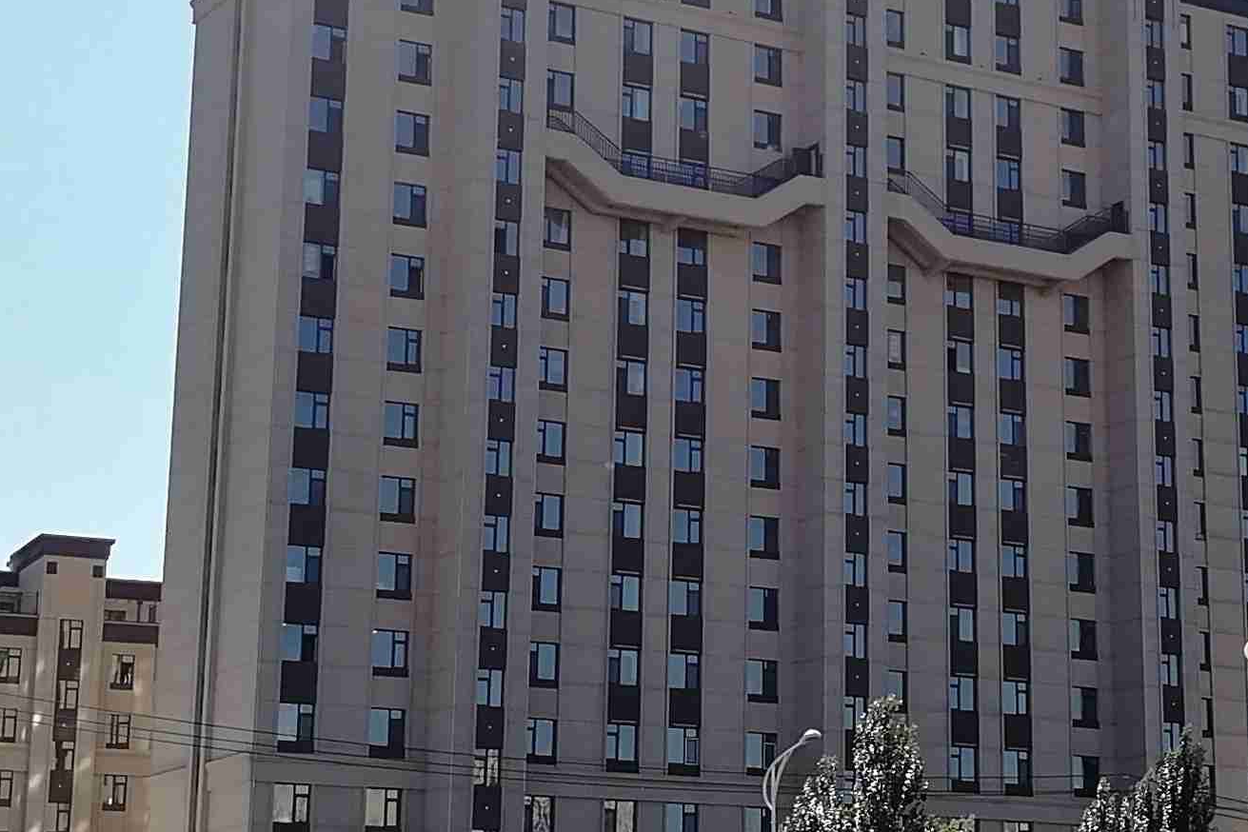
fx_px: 2946
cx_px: 897
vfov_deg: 16.0
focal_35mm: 85
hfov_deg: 23.7
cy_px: 285
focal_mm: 3.95
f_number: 2.2
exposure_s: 1/924
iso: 50
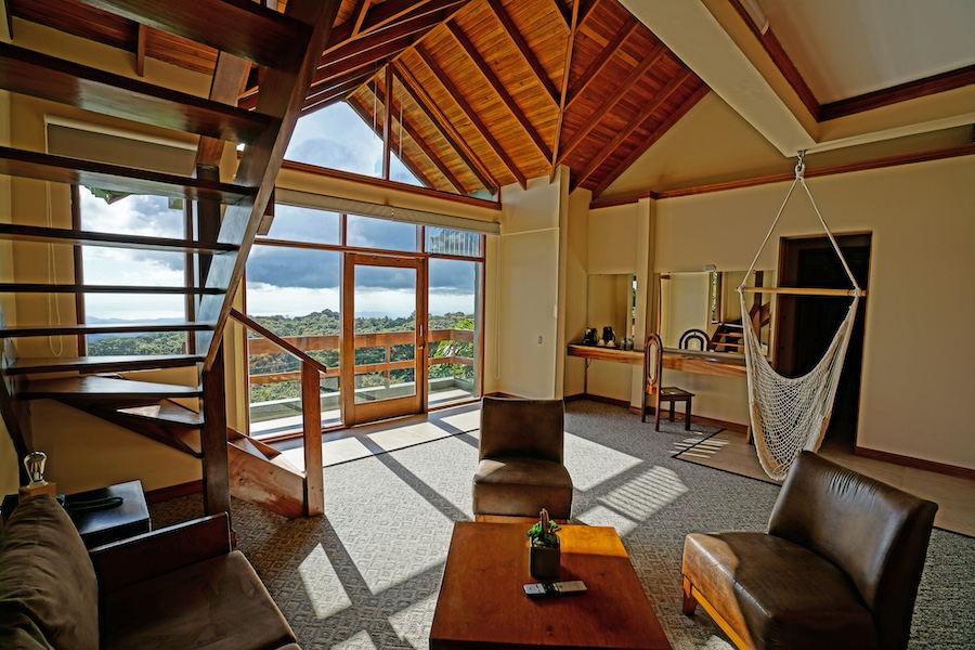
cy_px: 325
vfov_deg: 73.7
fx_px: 433
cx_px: 488
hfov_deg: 96.7
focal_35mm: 16
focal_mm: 16
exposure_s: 1/100
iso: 100
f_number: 7.1
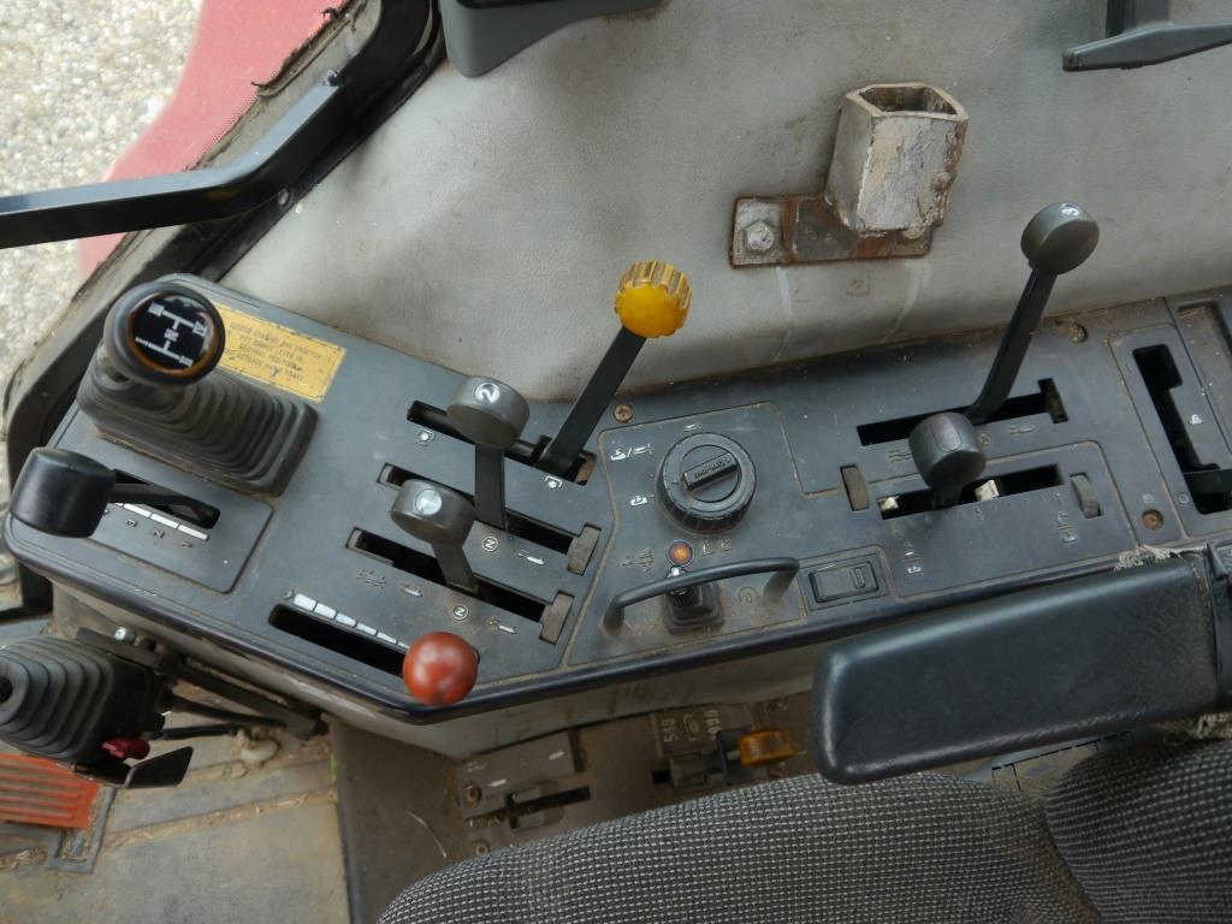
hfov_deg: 63.4
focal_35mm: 28
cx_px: 616
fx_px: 997
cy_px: 462
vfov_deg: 49.7
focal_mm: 14
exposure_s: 1/100
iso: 160
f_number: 3.5
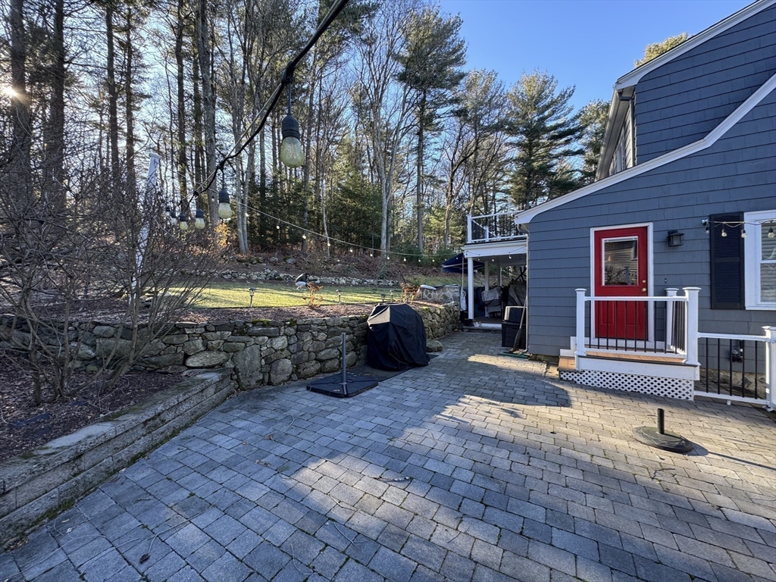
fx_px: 314
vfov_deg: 85.7
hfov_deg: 102.1
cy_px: 291
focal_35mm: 14
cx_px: 388
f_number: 2.2
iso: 50
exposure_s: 1/99
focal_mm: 2.22
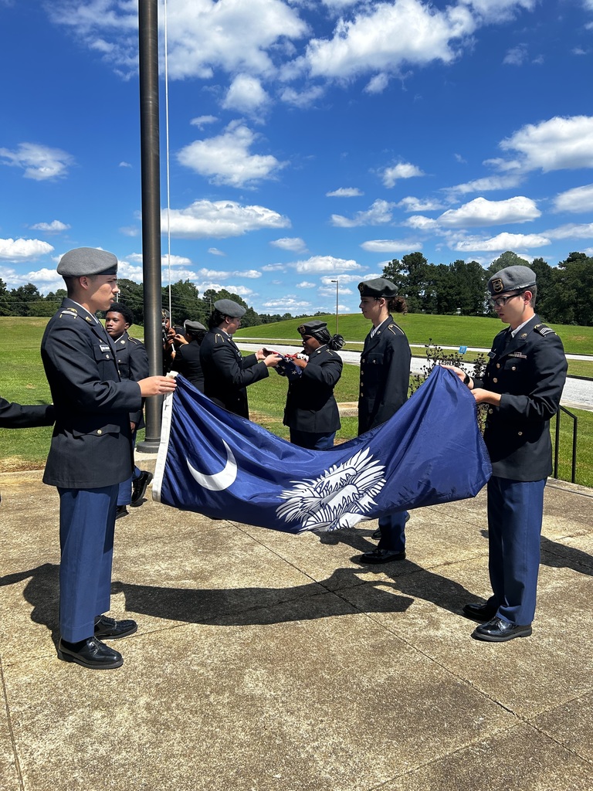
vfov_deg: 67.3
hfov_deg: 53.1
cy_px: 396
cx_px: 296
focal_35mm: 26
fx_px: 594
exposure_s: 1/4274
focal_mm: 5.7
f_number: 1.5
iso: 50
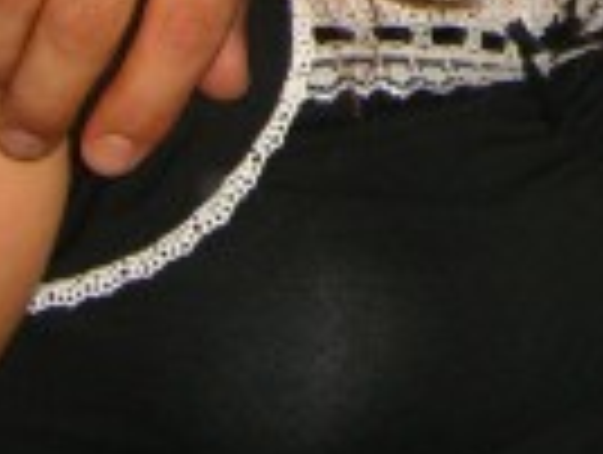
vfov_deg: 8.3
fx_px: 2967
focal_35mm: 170
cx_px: 832
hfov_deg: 11.3
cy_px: -485
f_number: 2.8
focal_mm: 7.9
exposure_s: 1/60
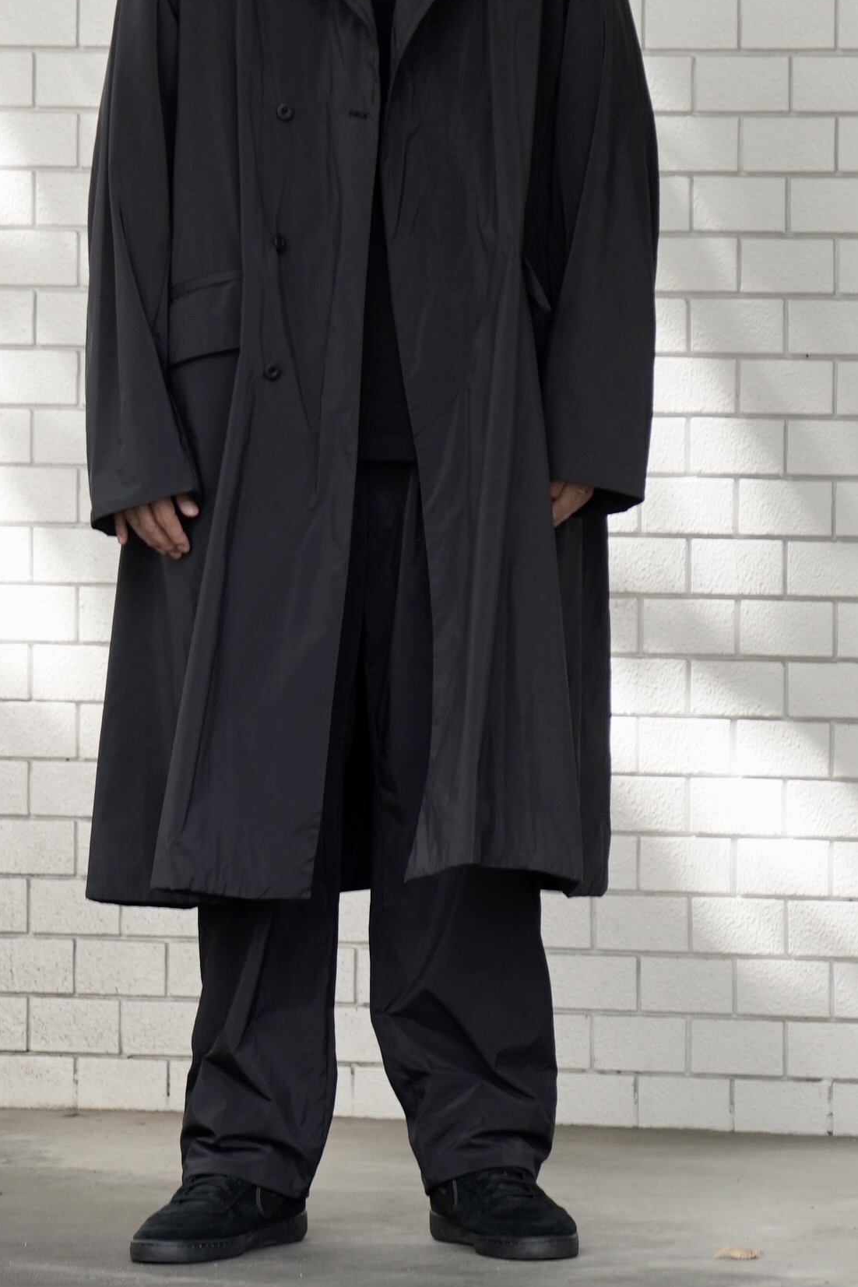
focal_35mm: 220
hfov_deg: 6.2
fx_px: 7864
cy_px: 529
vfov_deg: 9.4
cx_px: 352
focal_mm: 174
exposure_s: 1/320
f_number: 5.6
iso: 800
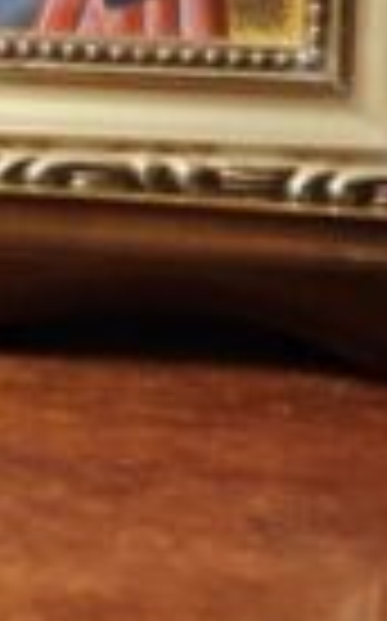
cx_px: -45
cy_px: -268
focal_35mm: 101
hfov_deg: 12.7
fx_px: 1708
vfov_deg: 18.6
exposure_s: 1/100
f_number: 1.8
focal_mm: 5.4
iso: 400
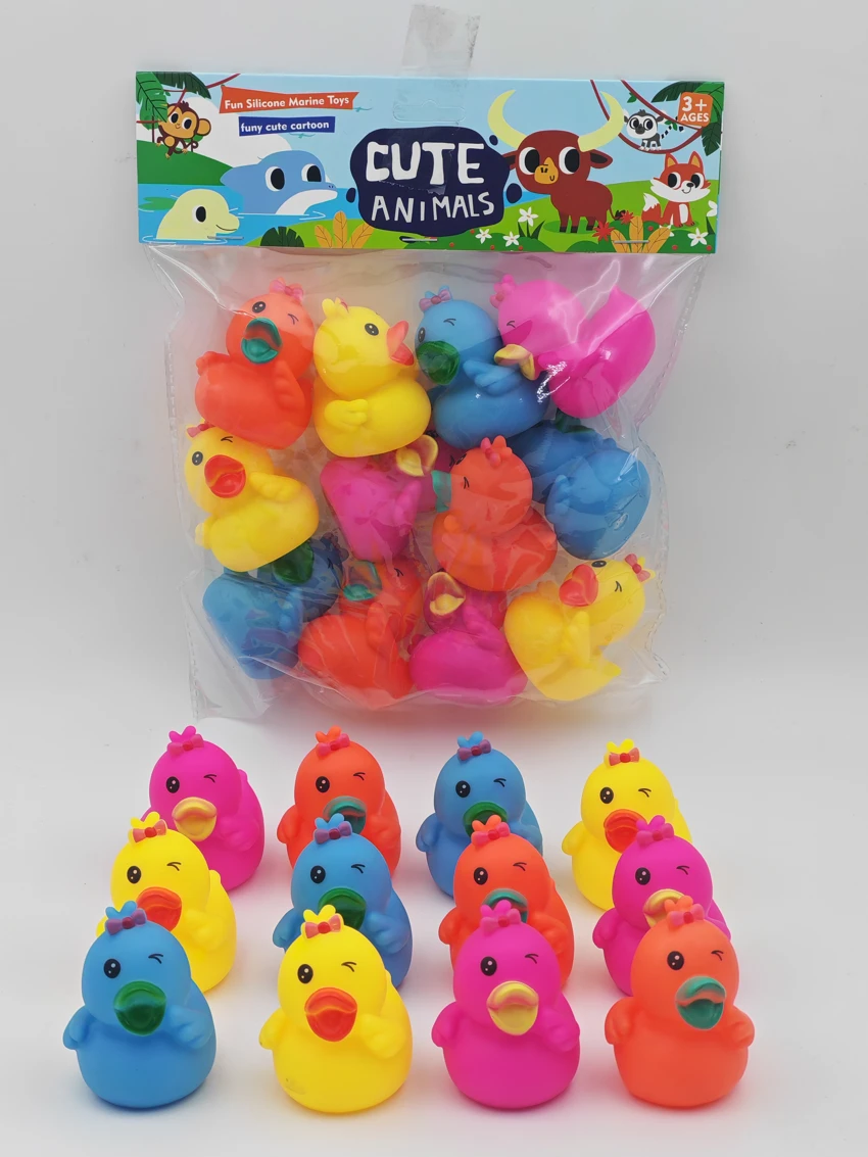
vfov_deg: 28.6
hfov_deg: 21.6
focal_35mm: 68
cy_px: 578
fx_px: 2273
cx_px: 434
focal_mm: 8.67
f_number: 2.4
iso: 200
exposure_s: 1/110
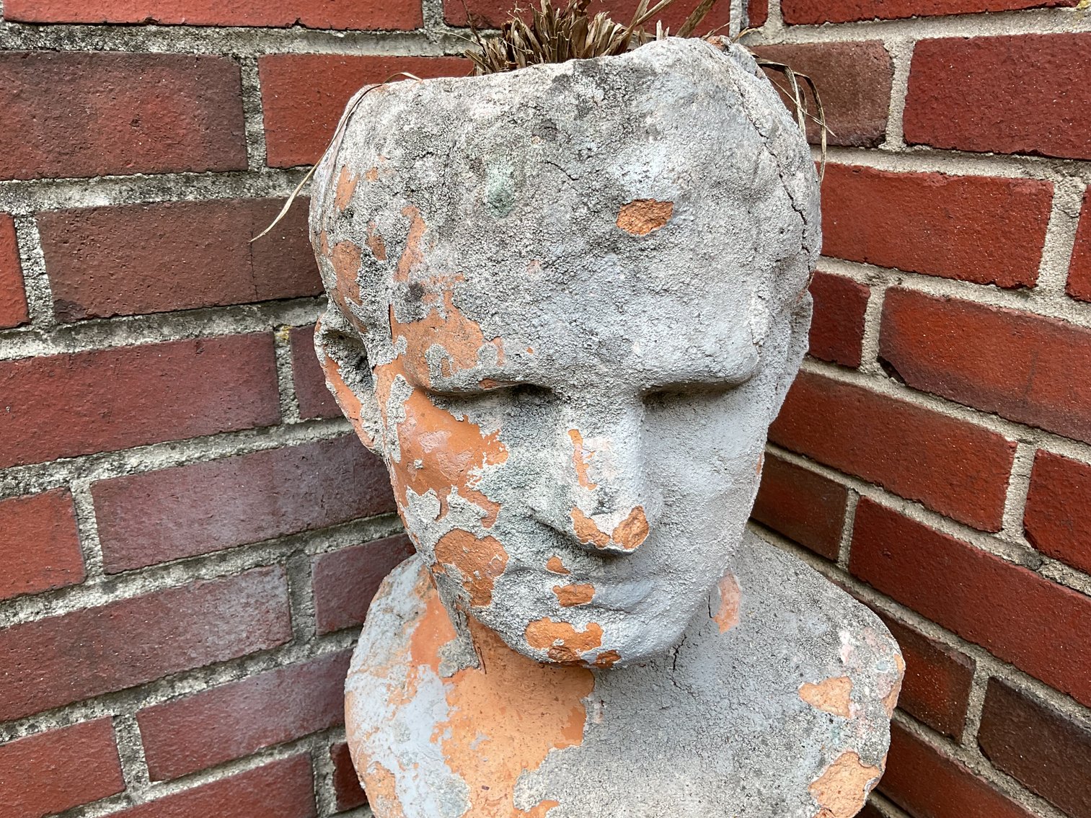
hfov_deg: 61.7
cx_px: 546
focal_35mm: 29
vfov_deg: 48.2
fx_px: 914
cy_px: 409
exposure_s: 1/268
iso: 16
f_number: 1.8
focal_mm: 3
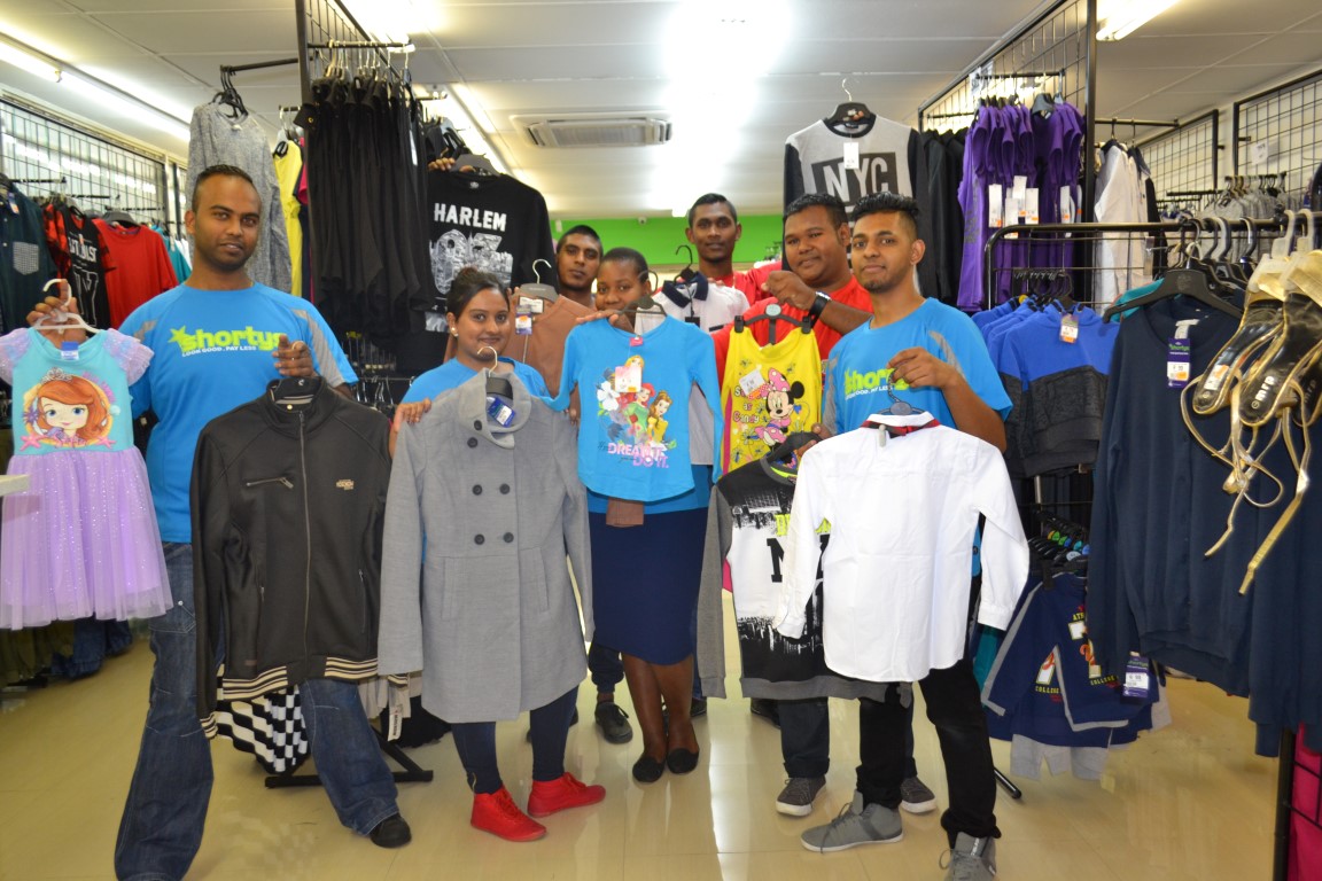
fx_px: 1102
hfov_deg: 61.9
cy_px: 440
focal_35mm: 30
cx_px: 661
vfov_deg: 43.6
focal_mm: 20
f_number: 3.8
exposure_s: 1/60
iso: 500
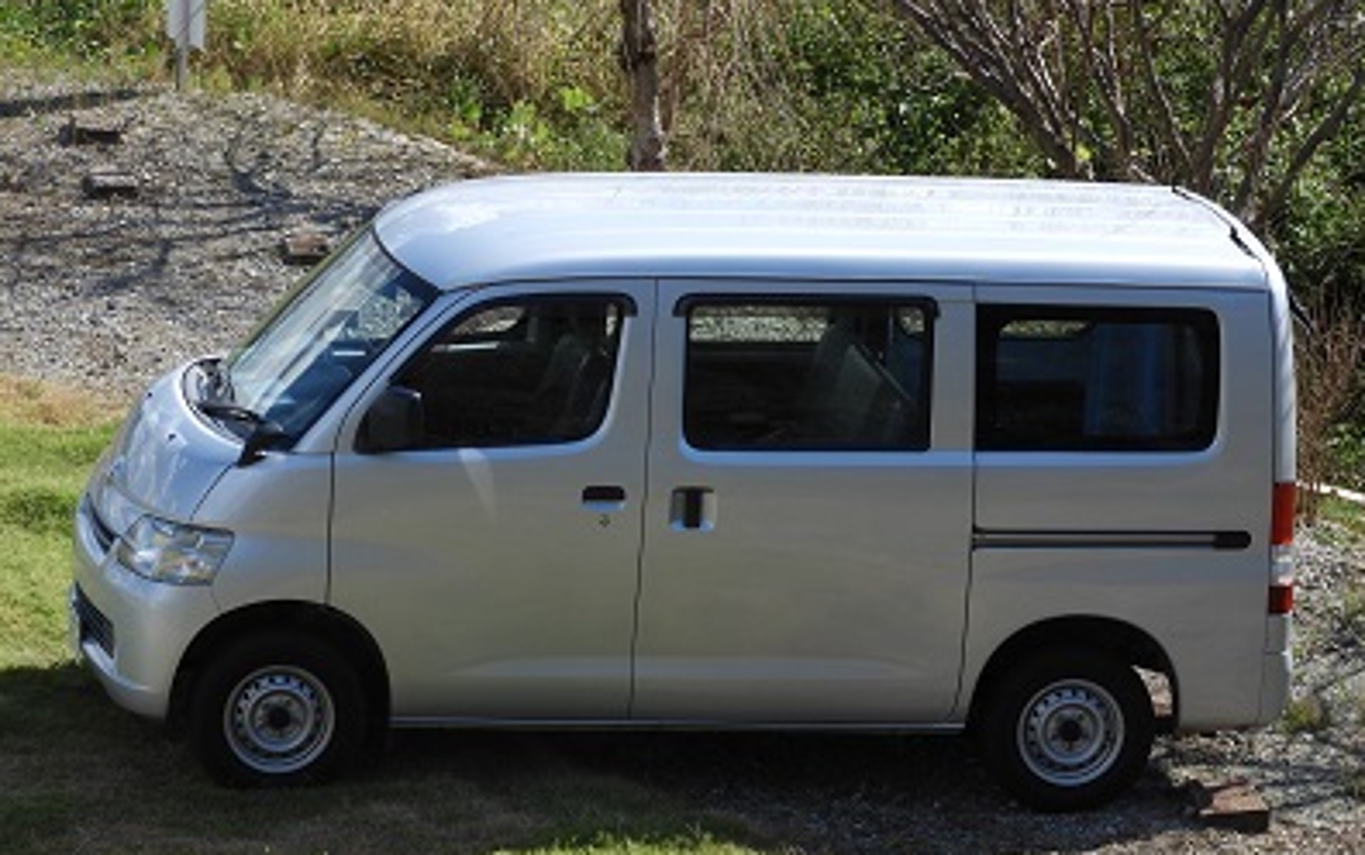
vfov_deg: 6.1
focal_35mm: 214
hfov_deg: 9.8
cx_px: 686
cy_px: 503
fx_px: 7965
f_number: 5.3
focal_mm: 35.8
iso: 100
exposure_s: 1/400
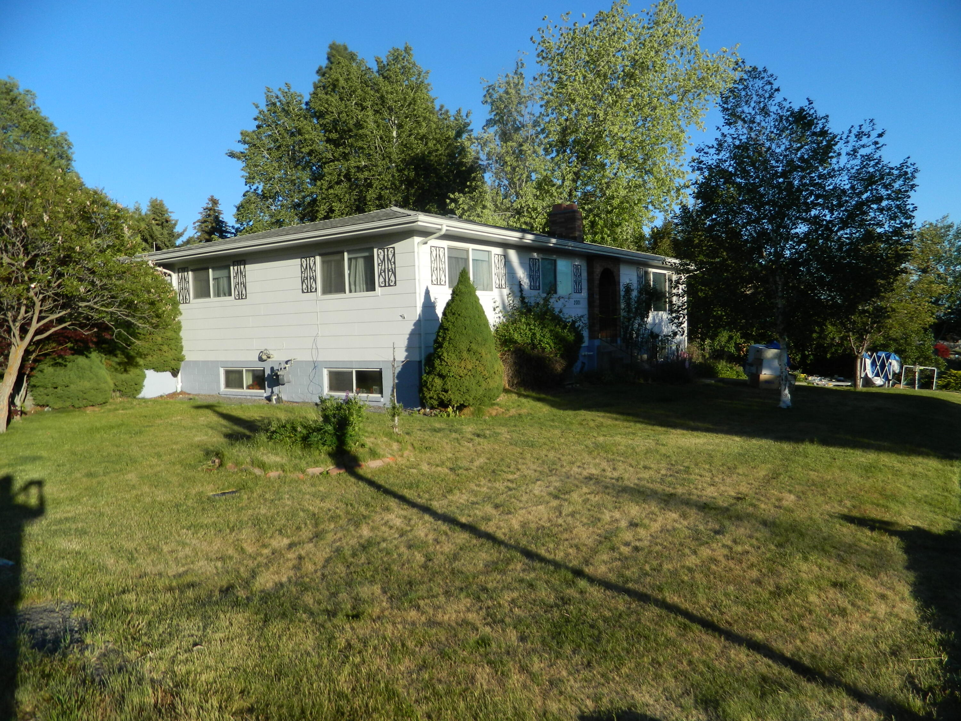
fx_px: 694
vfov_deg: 54.9
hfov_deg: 69.4
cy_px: 360
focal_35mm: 25
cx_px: 480
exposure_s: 1/800
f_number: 3.1
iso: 80
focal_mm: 4.5
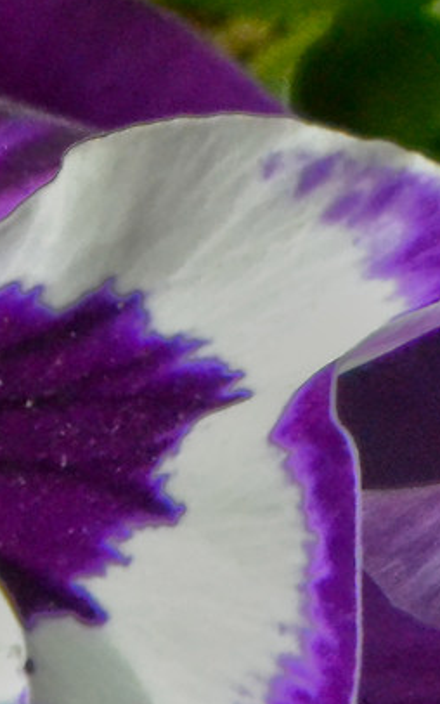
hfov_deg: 1.4
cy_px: -454
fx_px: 18195
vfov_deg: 2.2
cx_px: 1836
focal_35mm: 949
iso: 3200
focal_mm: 105
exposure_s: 1/1600
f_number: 10
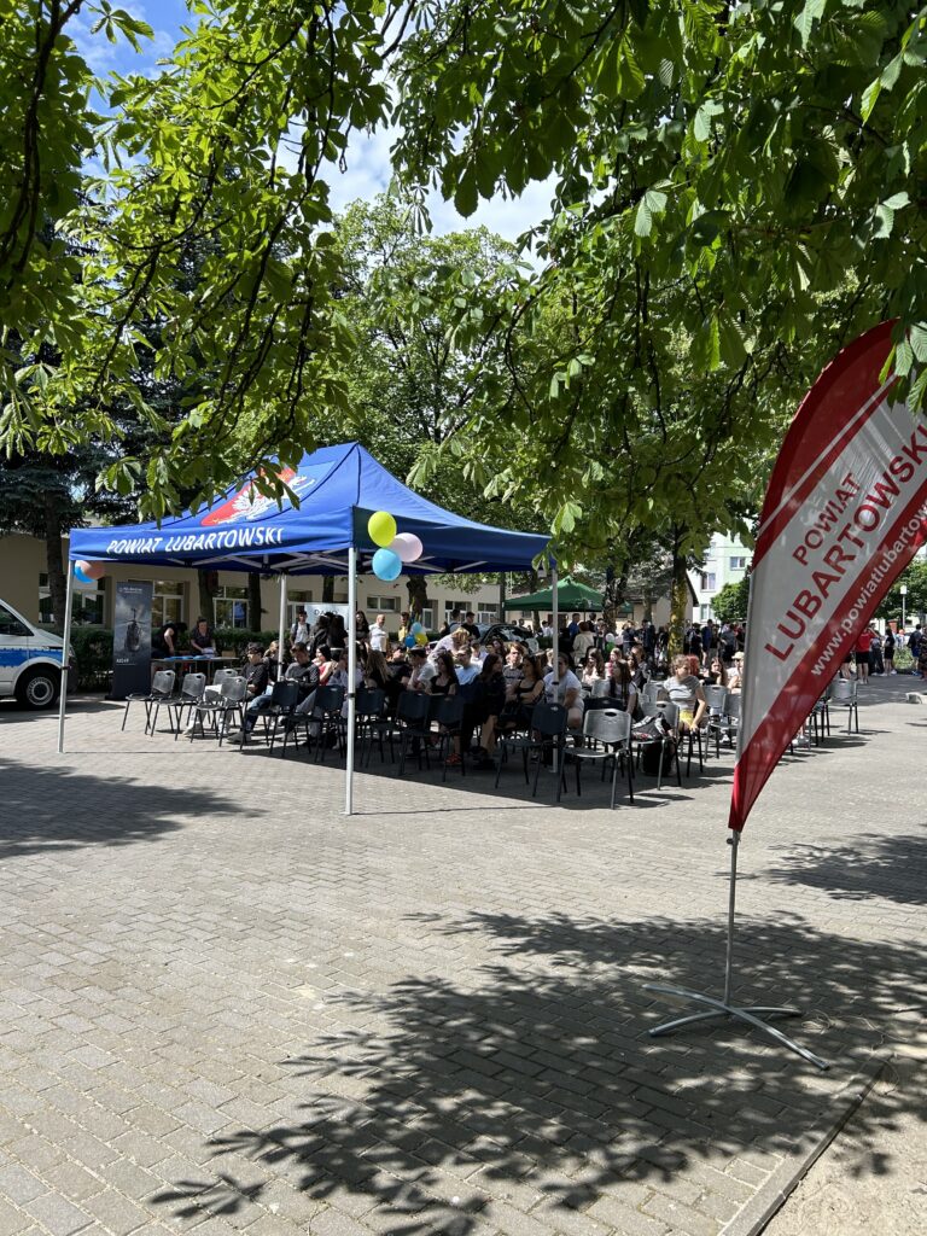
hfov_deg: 53.1
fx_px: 928
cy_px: 618
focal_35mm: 26
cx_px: 464
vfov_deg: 67.3
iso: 50
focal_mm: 5.7
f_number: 1.5
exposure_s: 1/1901
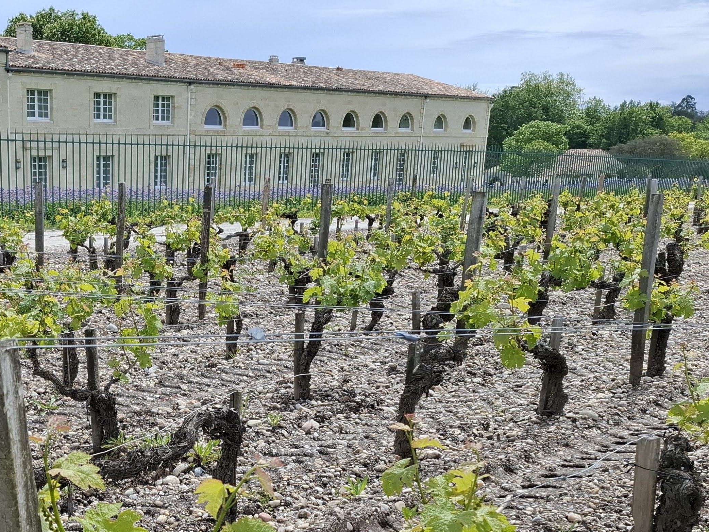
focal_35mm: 45
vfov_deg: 31.2
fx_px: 922
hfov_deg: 39.4
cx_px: 86
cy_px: 444
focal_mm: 5.54
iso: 50
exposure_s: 1/2618
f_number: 1.8
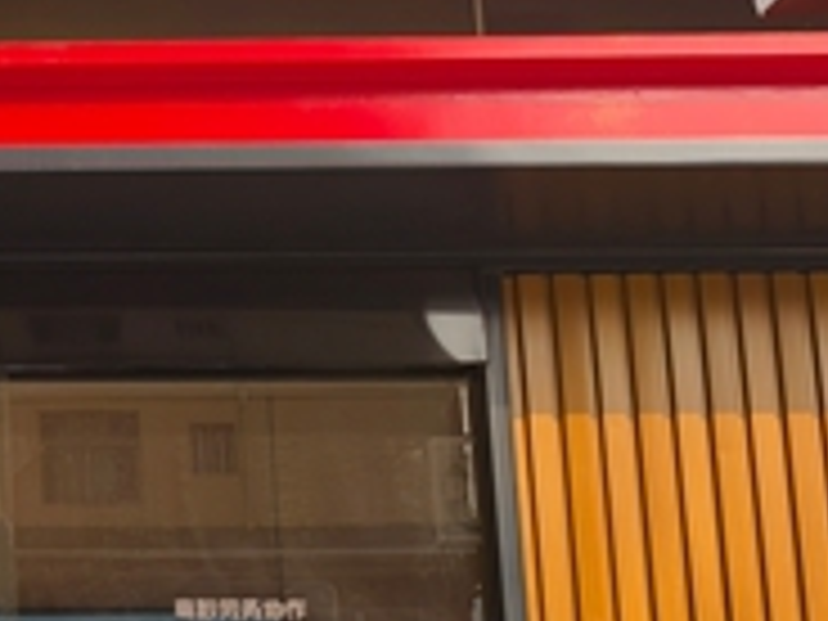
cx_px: -356
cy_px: 328
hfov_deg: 17.9
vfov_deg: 14.8
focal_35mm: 100
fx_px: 2392
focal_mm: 5.6
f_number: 1.57
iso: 72
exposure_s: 1/1692
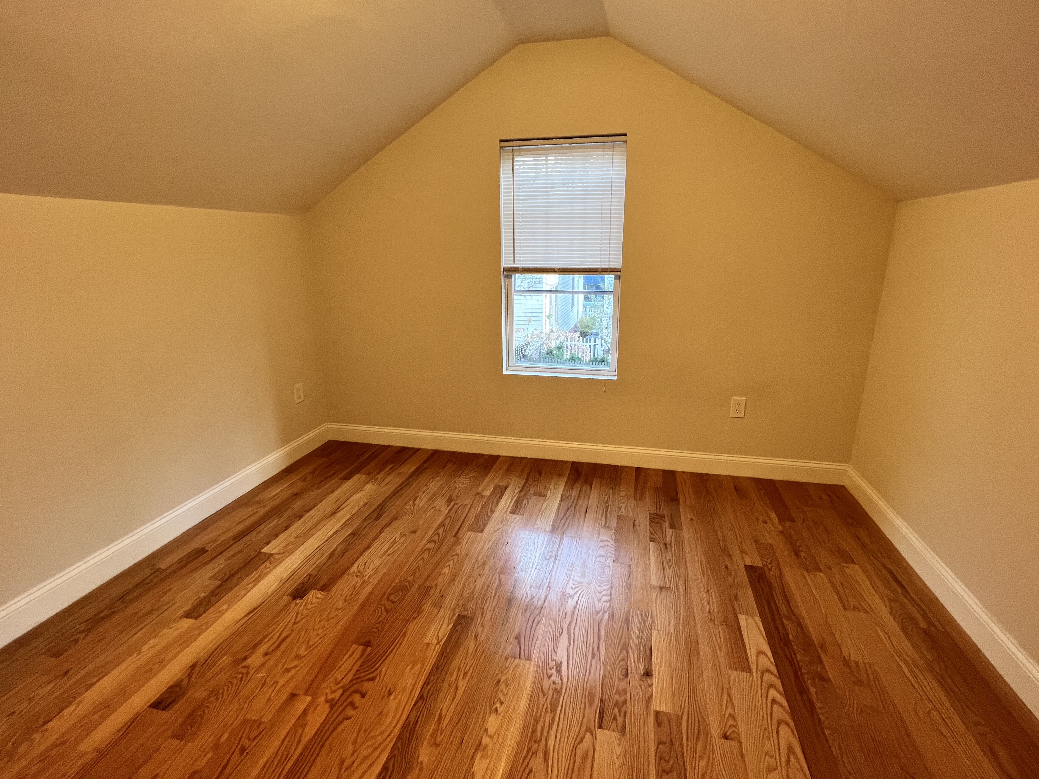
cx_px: 534
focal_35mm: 15
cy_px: 376
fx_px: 450
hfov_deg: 98.1
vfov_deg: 81.7
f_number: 1.8
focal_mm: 1.57
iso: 125
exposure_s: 1/60
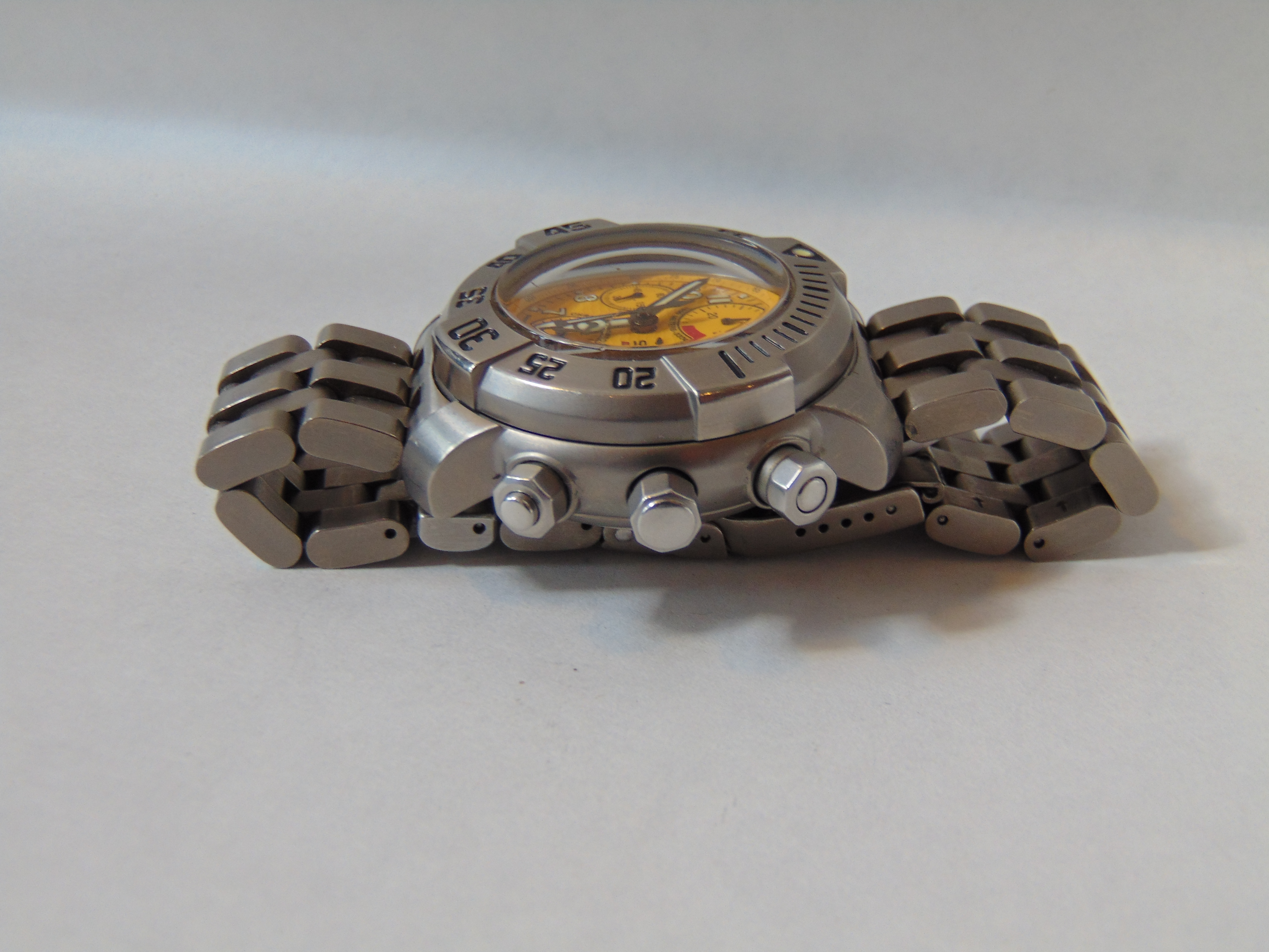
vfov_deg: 29.1
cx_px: 634
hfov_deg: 38.2
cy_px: 476
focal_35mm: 50
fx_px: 1833
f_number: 3.5
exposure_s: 1/80
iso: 80
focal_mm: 9
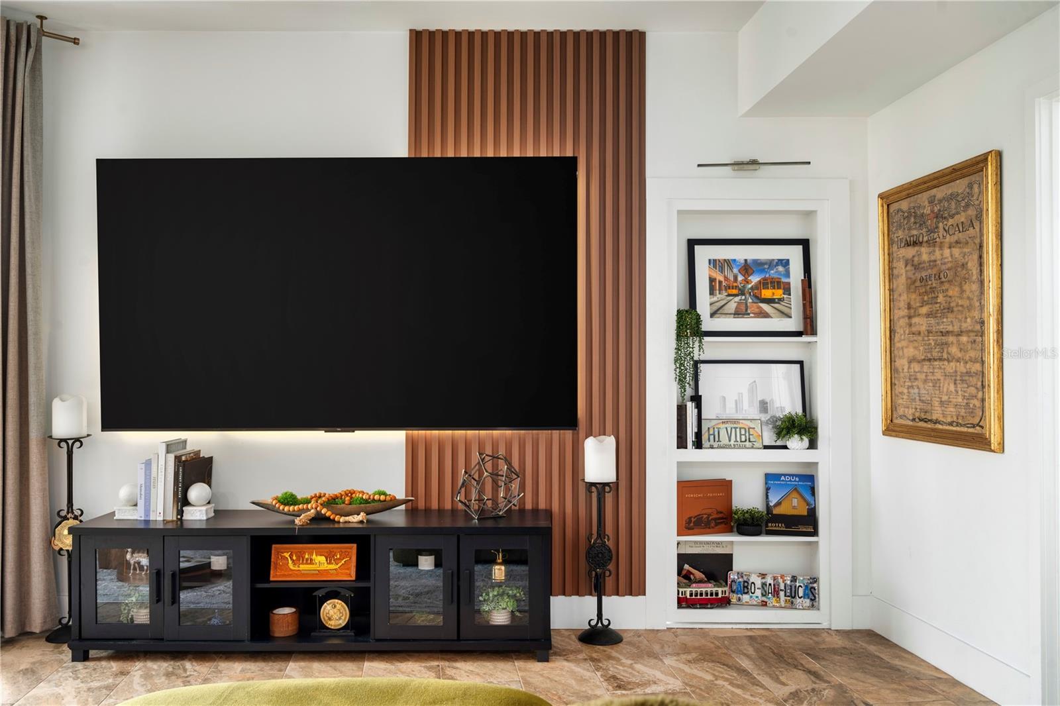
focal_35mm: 30
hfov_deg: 62.8
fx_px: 868
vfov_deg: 44.3
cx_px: 530
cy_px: 353
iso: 200
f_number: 7.1
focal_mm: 29.5
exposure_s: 1.6
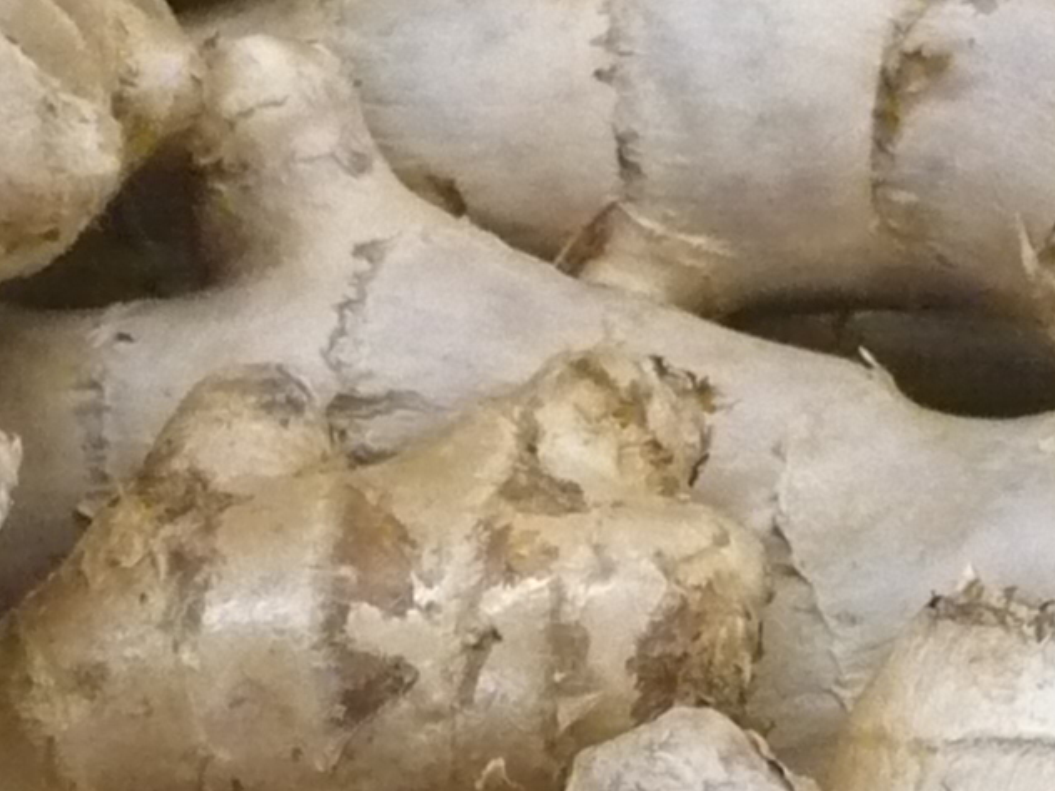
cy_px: 1265
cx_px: 130
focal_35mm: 170
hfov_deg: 11.6
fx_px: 5181
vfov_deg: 8.5
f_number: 2.8
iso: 400
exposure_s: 1/50
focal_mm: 5.8
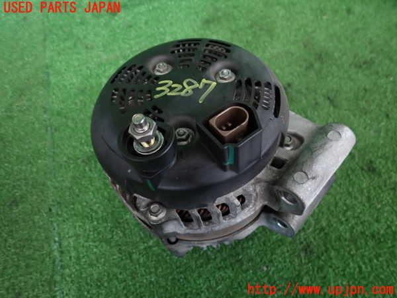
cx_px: 198
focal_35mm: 25
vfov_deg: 54.9
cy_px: 149
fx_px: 287
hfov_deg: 69.4
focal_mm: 4.5
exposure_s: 1/30
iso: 320
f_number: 2
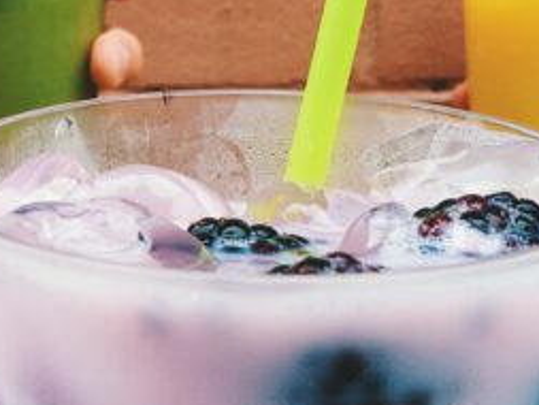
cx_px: 94
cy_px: 191
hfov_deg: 22.1
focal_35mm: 87
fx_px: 1355
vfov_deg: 17.0
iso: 25
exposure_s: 1/384
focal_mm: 4.15
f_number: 2.2
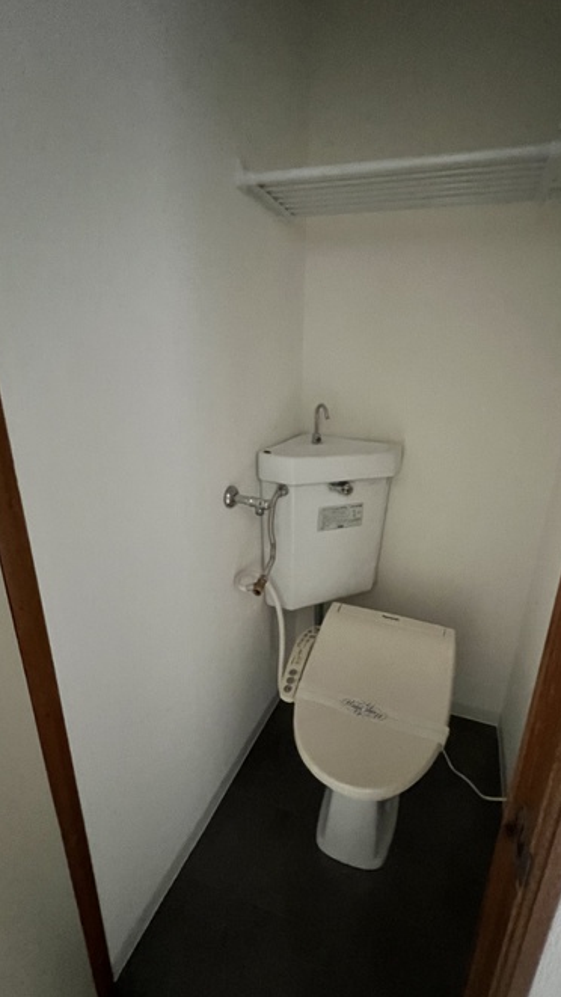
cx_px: 336
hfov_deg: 69.9
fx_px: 397
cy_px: 502
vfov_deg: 103.0
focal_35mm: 15
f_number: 1.8
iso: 1000
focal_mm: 1.57
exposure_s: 1/25
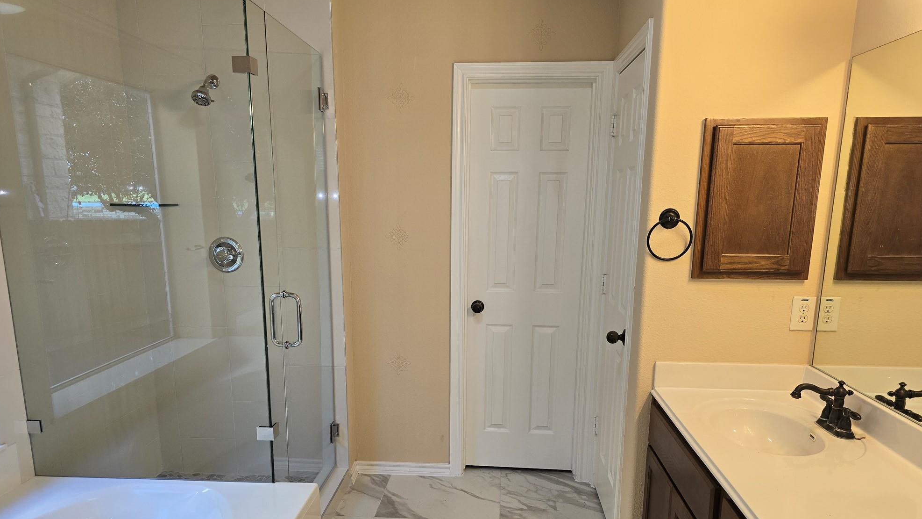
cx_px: 456
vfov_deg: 43.9
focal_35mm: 26
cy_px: 337
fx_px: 636
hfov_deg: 71.9
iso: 50
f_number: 1.7
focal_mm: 6.3
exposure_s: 1/60
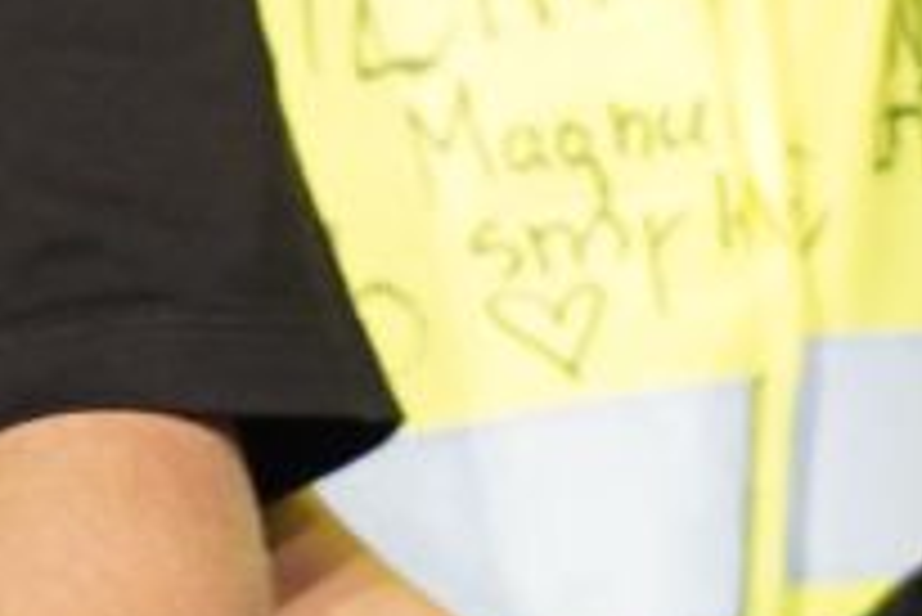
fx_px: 9764
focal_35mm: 381
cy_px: -1041
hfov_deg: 5.2
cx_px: -1399
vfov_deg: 3.5
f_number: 4
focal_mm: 60
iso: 2500
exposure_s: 1/160
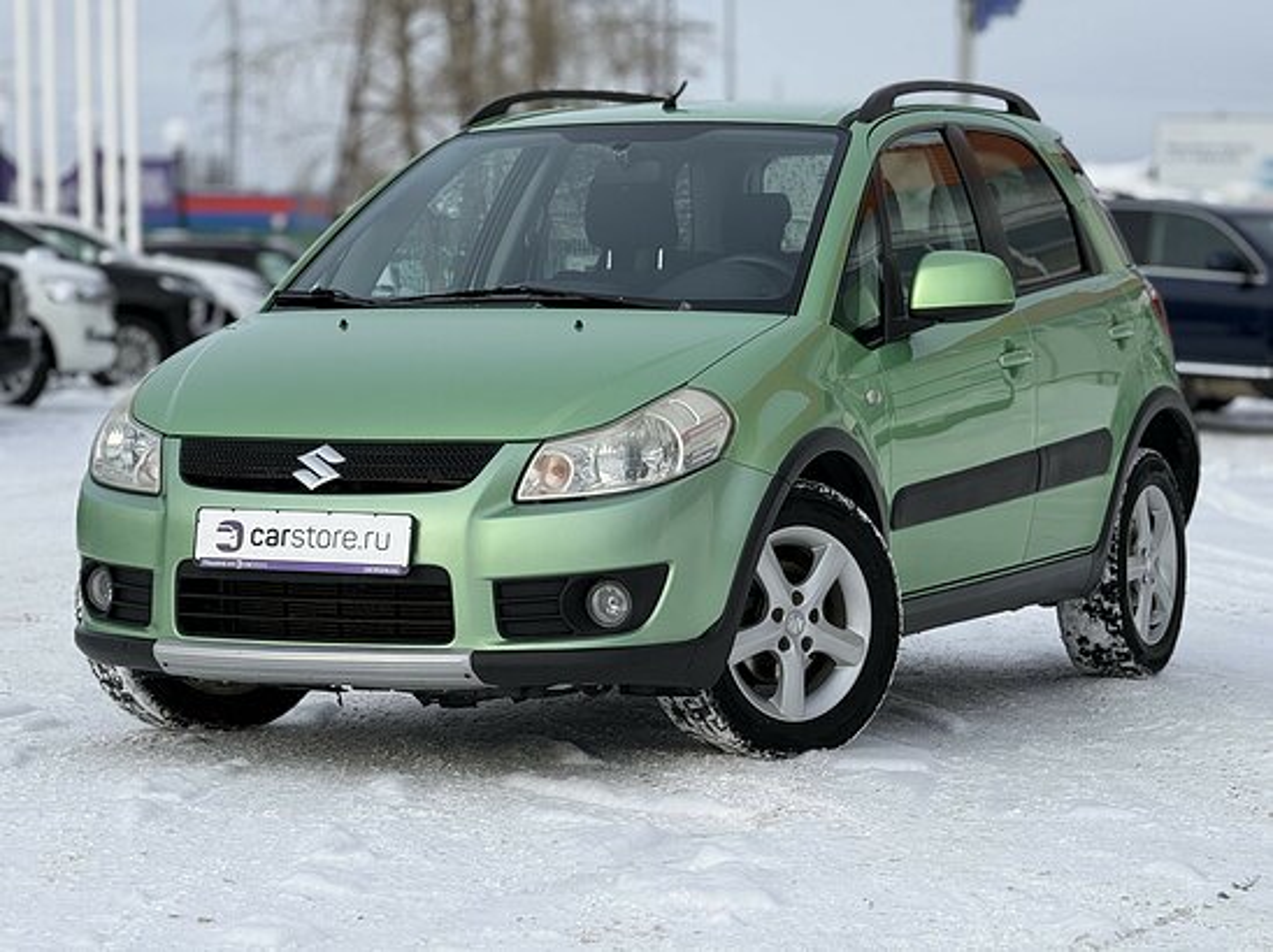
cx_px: 636
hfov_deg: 16.4
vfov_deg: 12.3
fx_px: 4409
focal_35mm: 120
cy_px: 476
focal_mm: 15.66
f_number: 2.8
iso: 64
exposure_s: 1/1186
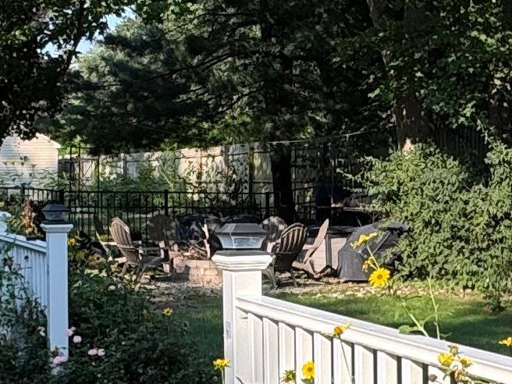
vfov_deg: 17.2
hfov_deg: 22.7
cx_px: 212
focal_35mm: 86
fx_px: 1272
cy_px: 167
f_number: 2.2
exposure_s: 1/544
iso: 50
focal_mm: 2.22
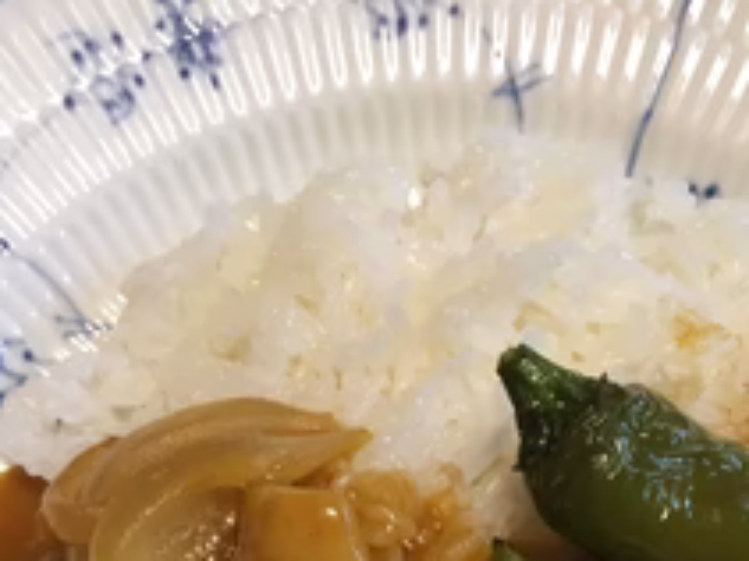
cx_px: 493
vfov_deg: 23.7
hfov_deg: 34.7
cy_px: 707
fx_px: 1189
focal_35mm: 55
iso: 80
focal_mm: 4.15
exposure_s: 1/33
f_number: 2.2
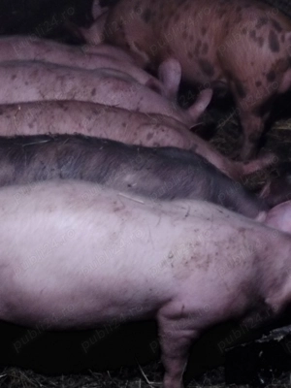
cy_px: 194
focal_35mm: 73
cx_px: 146
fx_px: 818
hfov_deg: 20.2
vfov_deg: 26.7
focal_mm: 4.75
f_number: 1.8
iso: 1625
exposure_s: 1/25
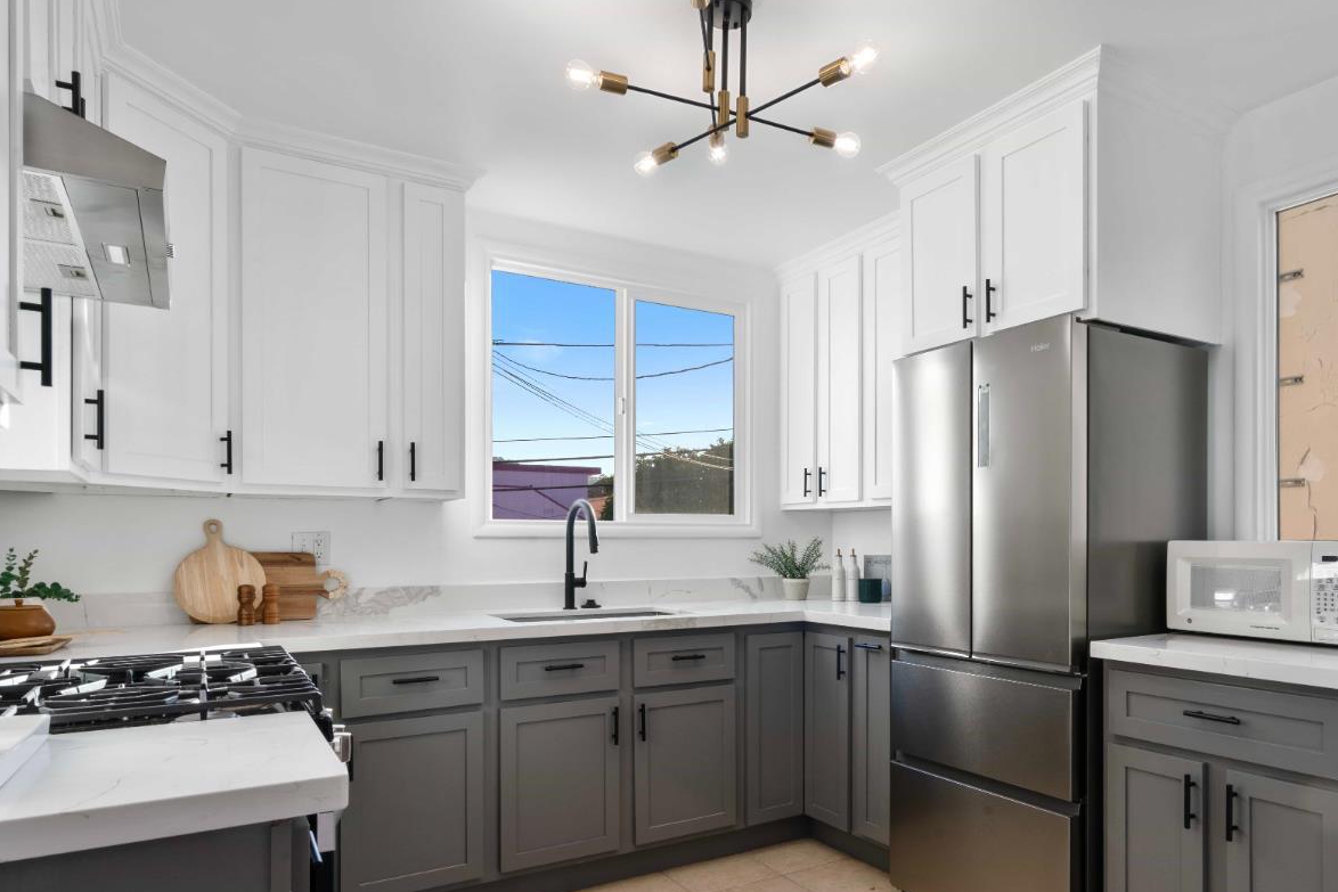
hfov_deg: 75.7
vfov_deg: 54.4
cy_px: 566
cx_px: 761
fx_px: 855
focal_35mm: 23
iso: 400
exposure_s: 1/10
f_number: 16
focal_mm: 18
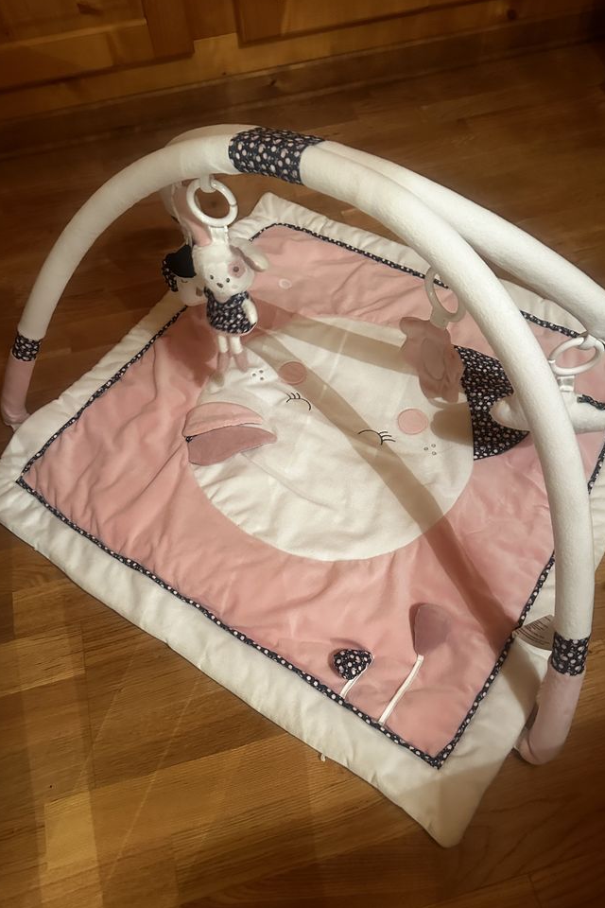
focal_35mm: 26
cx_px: 314
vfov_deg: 69.4
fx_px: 655
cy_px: 462
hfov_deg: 49.5
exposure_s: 1/50
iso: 1000
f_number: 1.78
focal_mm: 6.86
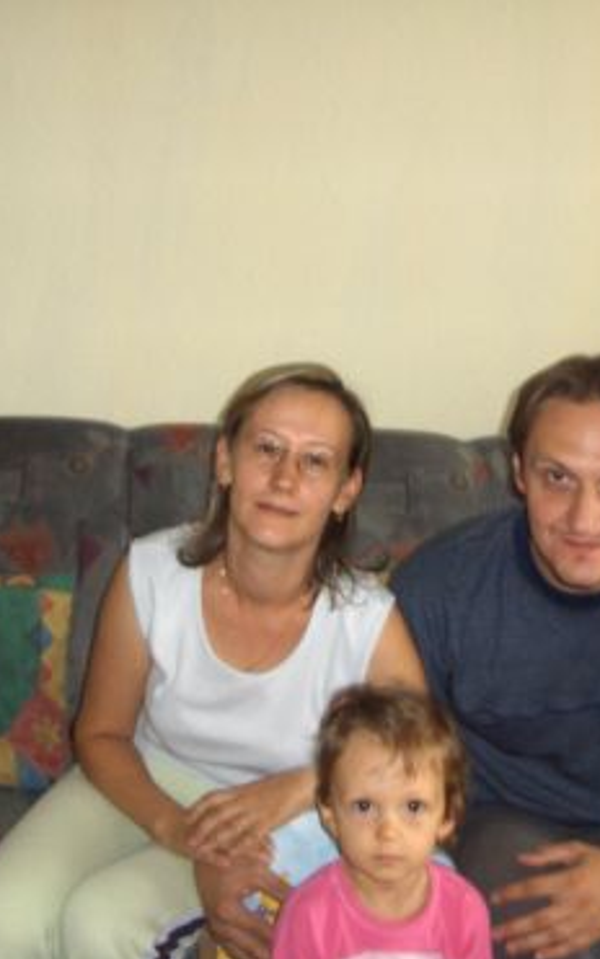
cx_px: 367
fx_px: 1308
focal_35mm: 50
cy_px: 482
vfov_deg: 40.3
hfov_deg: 25.8
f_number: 2.6
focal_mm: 5.8
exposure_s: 1/60
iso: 100
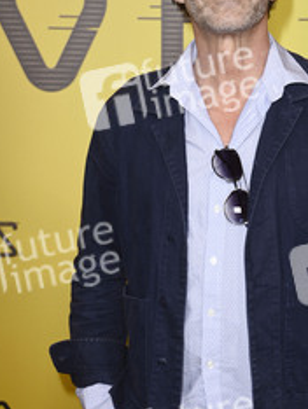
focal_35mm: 151
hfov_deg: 9.8
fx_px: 1788
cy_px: 177
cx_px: 220
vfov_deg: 13.1
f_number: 5.6
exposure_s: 1/250
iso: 1000
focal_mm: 92
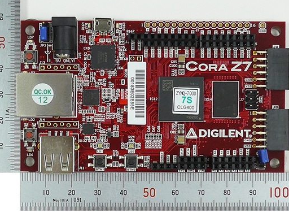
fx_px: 292
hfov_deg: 52.6
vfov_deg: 40.7
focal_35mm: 35
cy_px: 103
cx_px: 143
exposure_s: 1/500
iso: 200
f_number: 2.8
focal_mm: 6
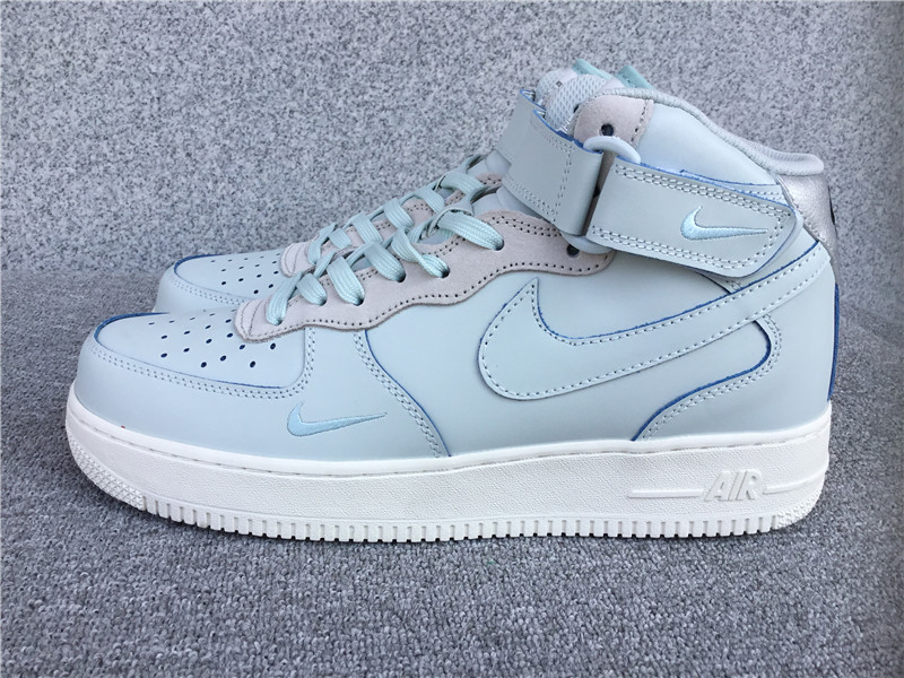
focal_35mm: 31
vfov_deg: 45.4
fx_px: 810
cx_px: 452
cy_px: 339
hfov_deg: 58.4
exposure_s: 1/539
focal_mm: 3.3
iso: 25
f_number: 2.4
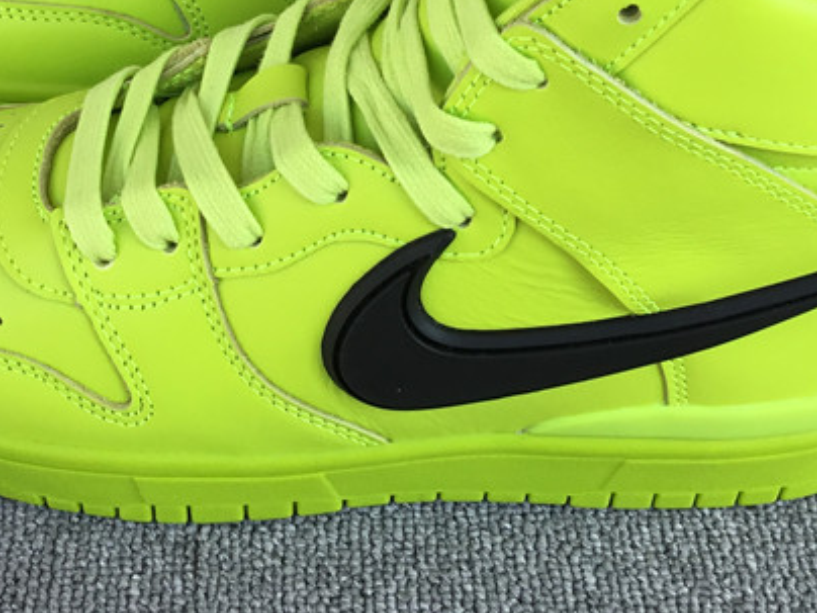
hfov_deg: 28.1
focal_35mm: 69
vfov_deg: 20.9
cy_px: 60
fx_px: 1629
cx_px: 354
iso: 25
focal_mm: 3.3
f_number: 2.4
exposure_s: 1/202
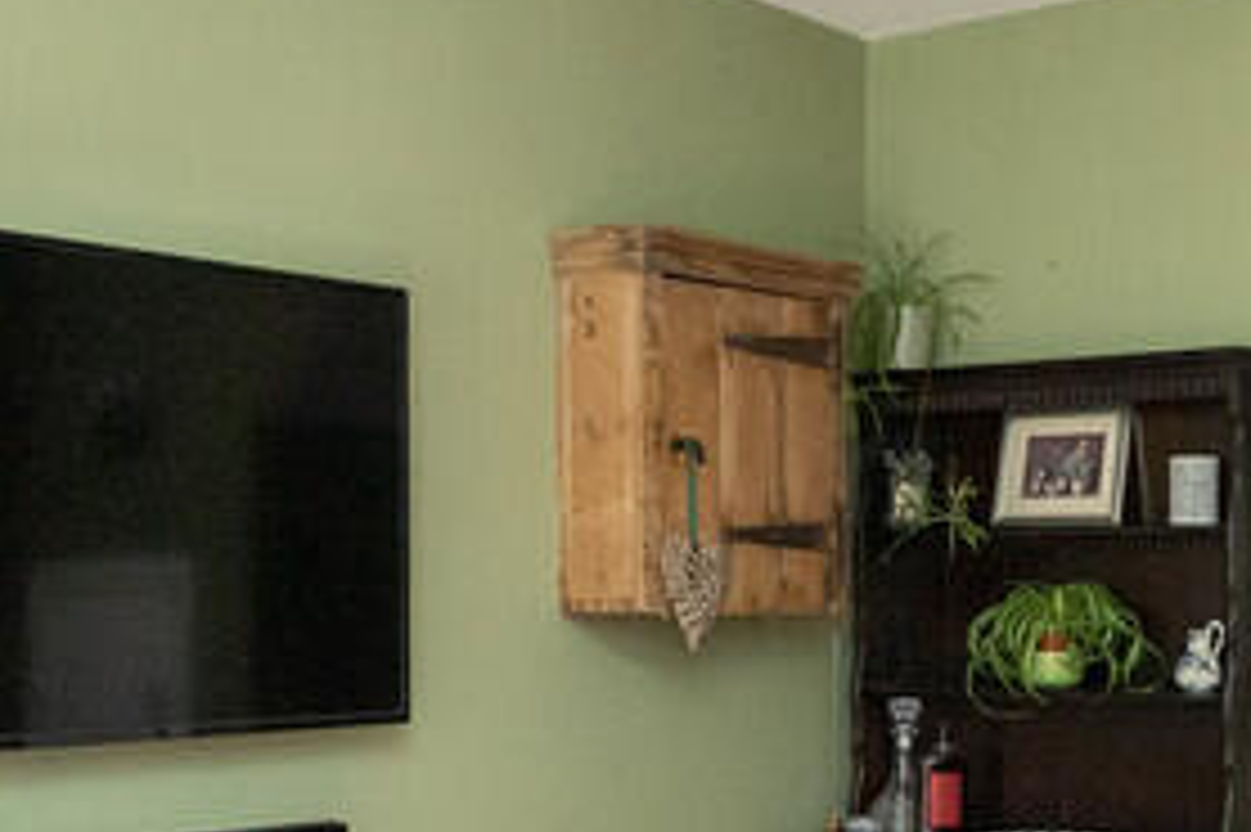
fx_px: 2049
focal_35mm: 59
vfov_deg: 22.7
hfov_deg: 33.6
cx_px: 860
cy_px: 648
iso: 1250
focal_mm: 16
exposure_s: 1/250
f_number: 6.3
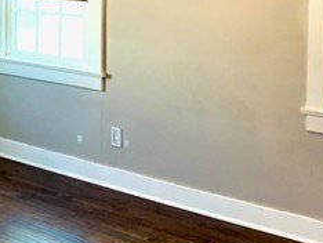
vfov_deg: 19.7
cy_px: -35
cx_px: 44
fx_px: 663
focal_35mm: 71
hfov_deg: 26.6
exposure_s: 1/60
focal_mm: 4.25
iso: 125
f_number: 1.8
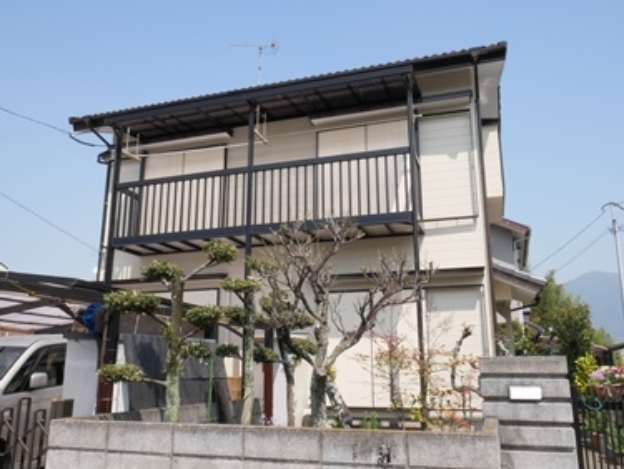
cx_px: 312
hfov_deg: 59.9
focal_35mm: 30
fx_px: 541
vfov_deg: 46.9
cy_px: 234
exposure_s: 1/50
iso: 200
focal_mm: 15
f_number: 20
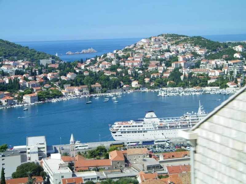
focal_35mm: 72
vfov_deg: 20.4
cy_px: 92
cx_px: 123
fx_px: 512
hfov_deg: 27.0
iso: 100
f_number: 8.6
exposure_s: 1/160
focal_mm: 12.9
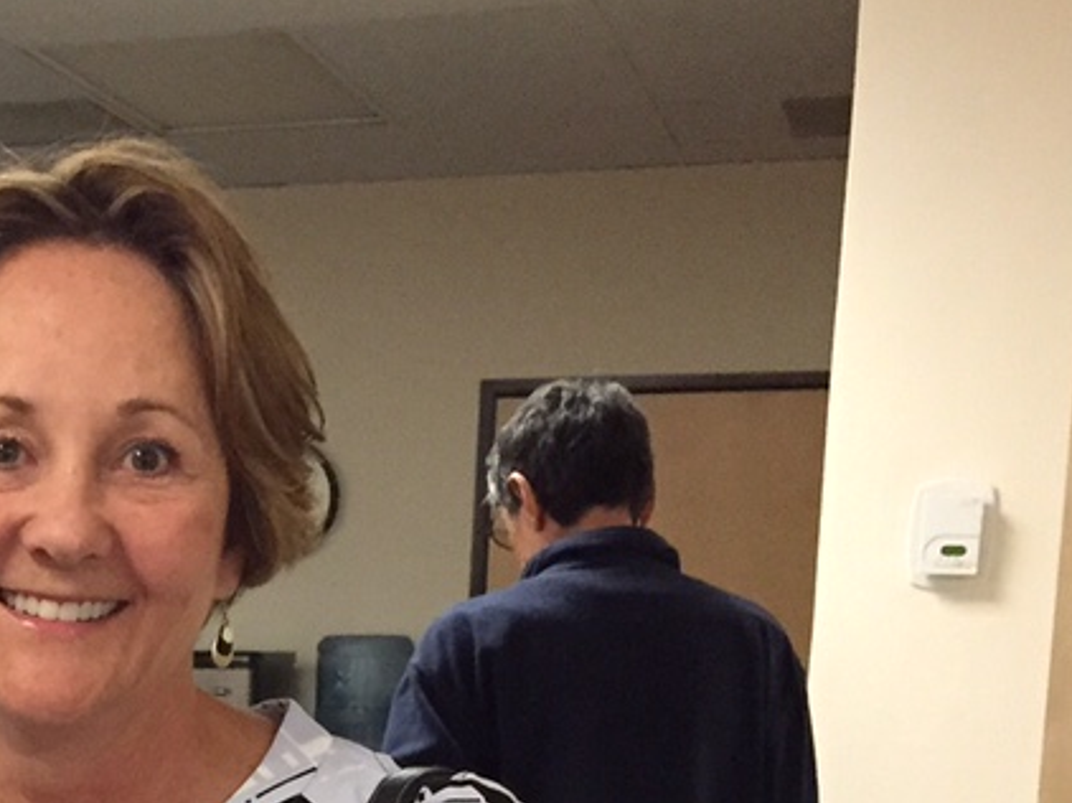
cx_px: -208
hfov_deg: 20.8
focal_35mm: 88
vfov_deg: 15.7
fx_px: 2724
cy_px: 1131
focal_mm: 4.15
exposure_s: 1/30
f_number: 2.2
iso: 250
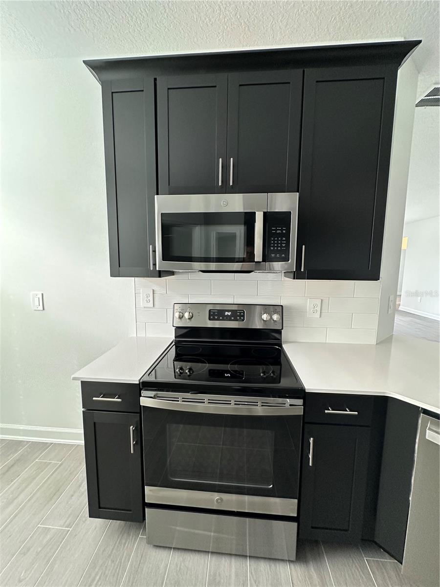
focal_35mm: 14
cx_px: 220
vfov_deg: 102.1
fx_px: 237
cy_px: 294
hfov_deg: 85.7
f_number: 2.2
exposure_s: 1/60
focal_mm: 2.22
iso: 400
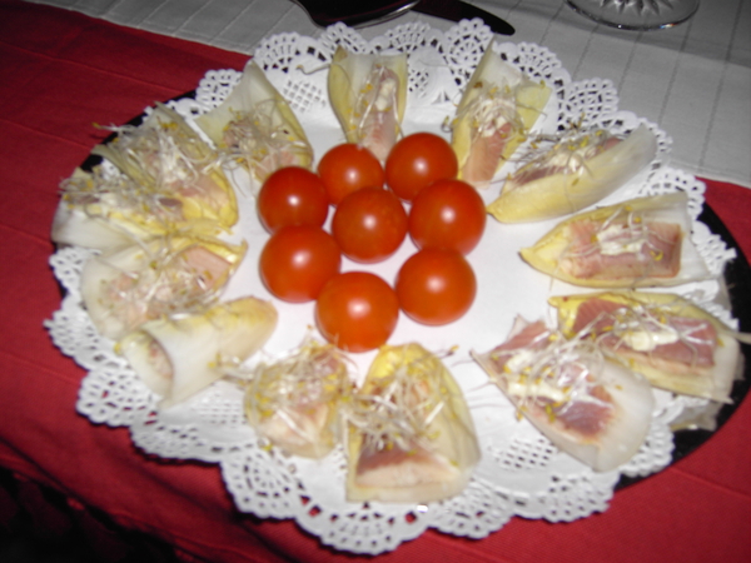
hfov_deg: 52.6
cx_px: 376
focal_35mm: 35
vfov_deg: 40.7
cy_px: 282
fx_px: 759
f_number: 2.8
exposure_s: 1/50
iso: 50
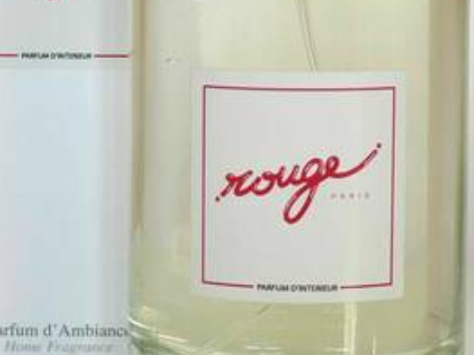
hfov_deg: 13.5
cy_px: 112
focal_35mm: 146
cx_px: 162
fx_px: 1998
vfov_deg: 10.1
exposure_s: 1/121
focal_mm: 7.5
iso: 125
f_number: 2.2
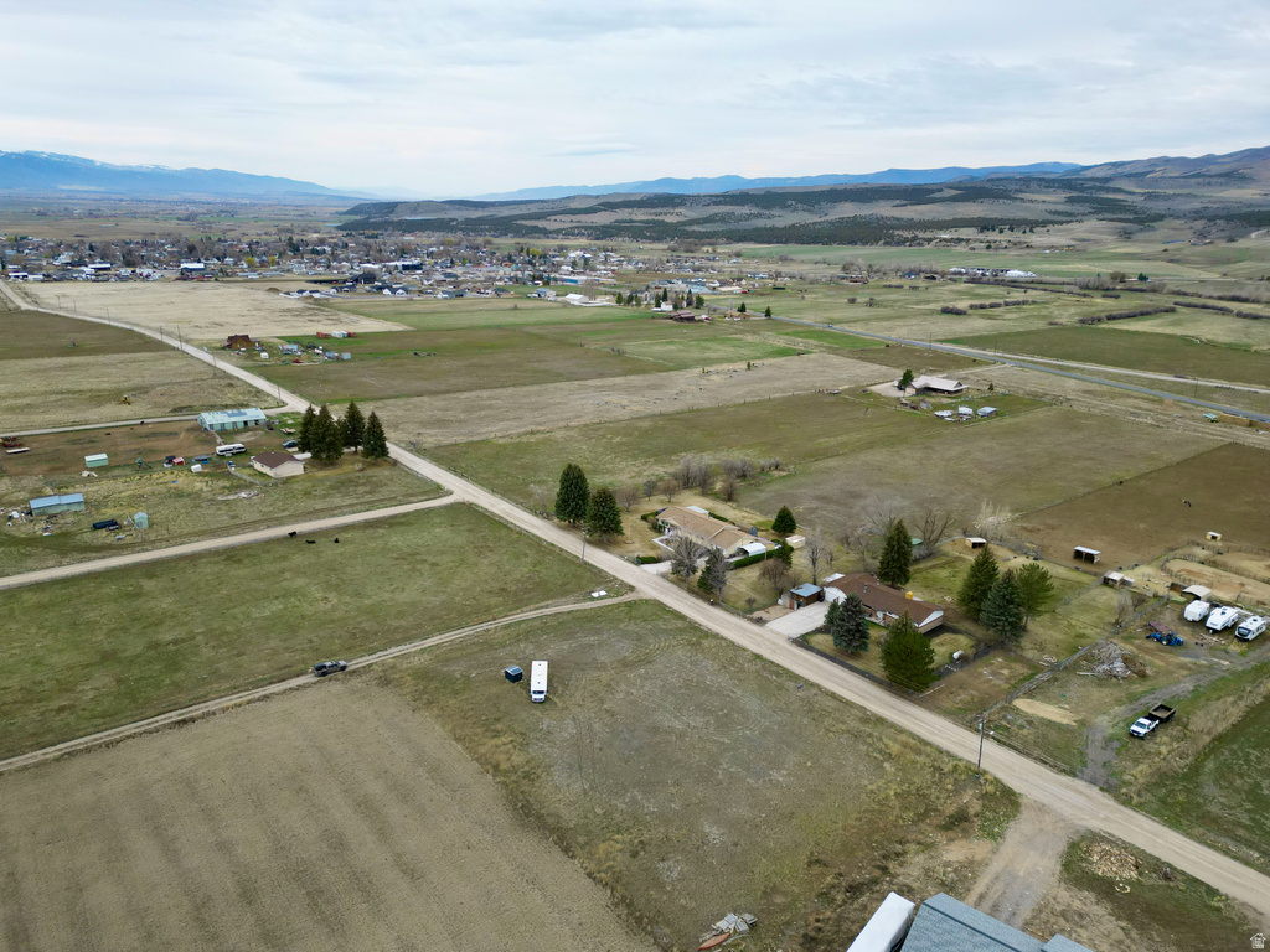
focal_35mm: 24
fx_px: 881
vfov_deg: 56.8
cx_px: 635
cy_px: 476
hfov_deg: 71.6
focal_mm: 6.72
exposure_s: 1/2500
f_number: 1.7
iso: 200
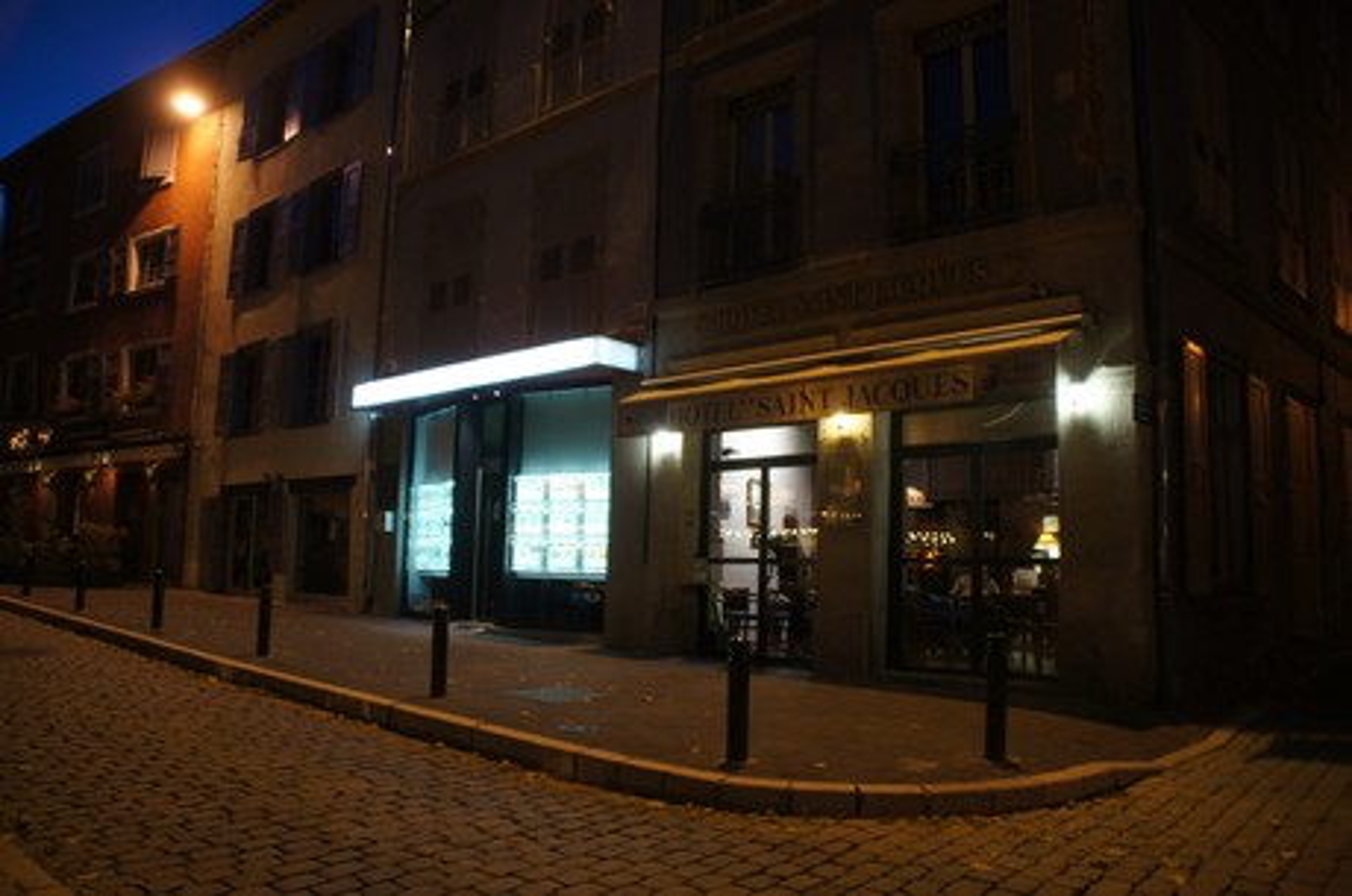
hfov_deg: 67.5
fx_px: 1012
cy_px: 448
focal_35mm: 27
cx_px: 676
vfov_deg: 47.8
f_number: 3.5
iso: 640
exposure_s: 1/30
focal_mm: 18
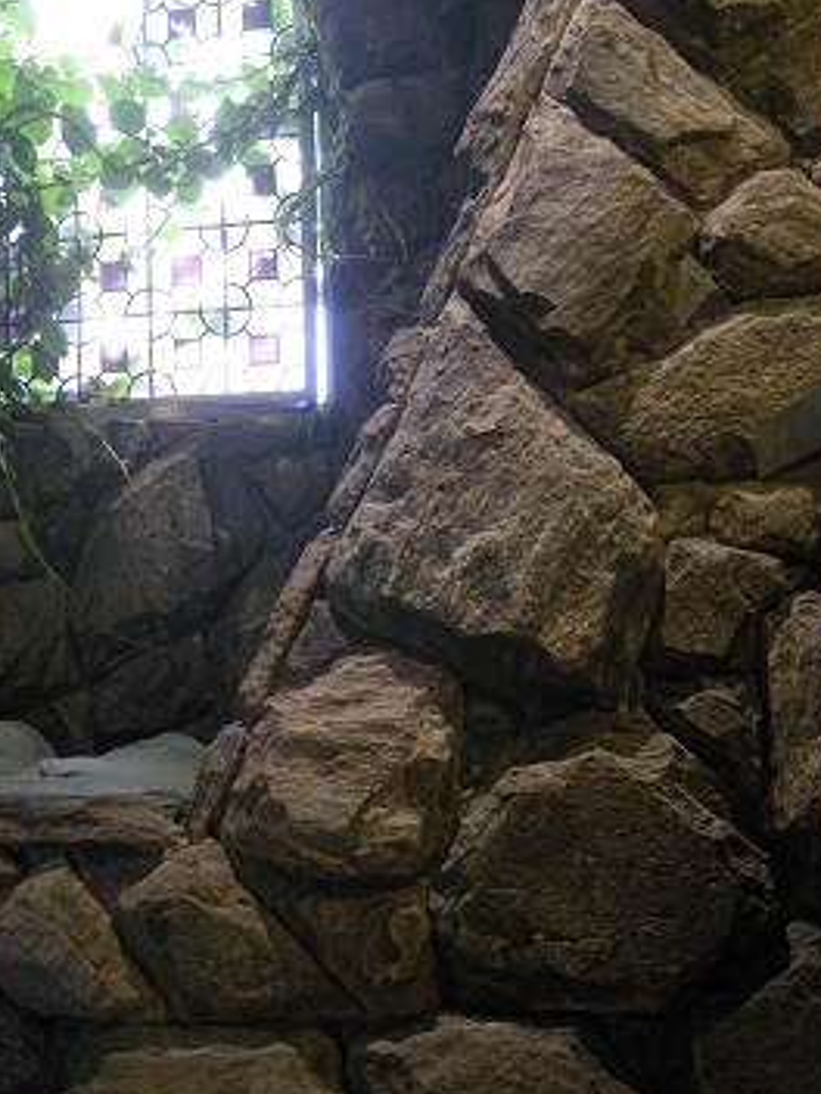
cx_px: 292
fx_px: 1676
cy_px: 570
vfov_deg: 36.2
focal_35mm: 53
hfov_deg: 27.4
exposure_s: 1/36.6
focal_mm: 5.7
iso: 400
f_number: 2.8
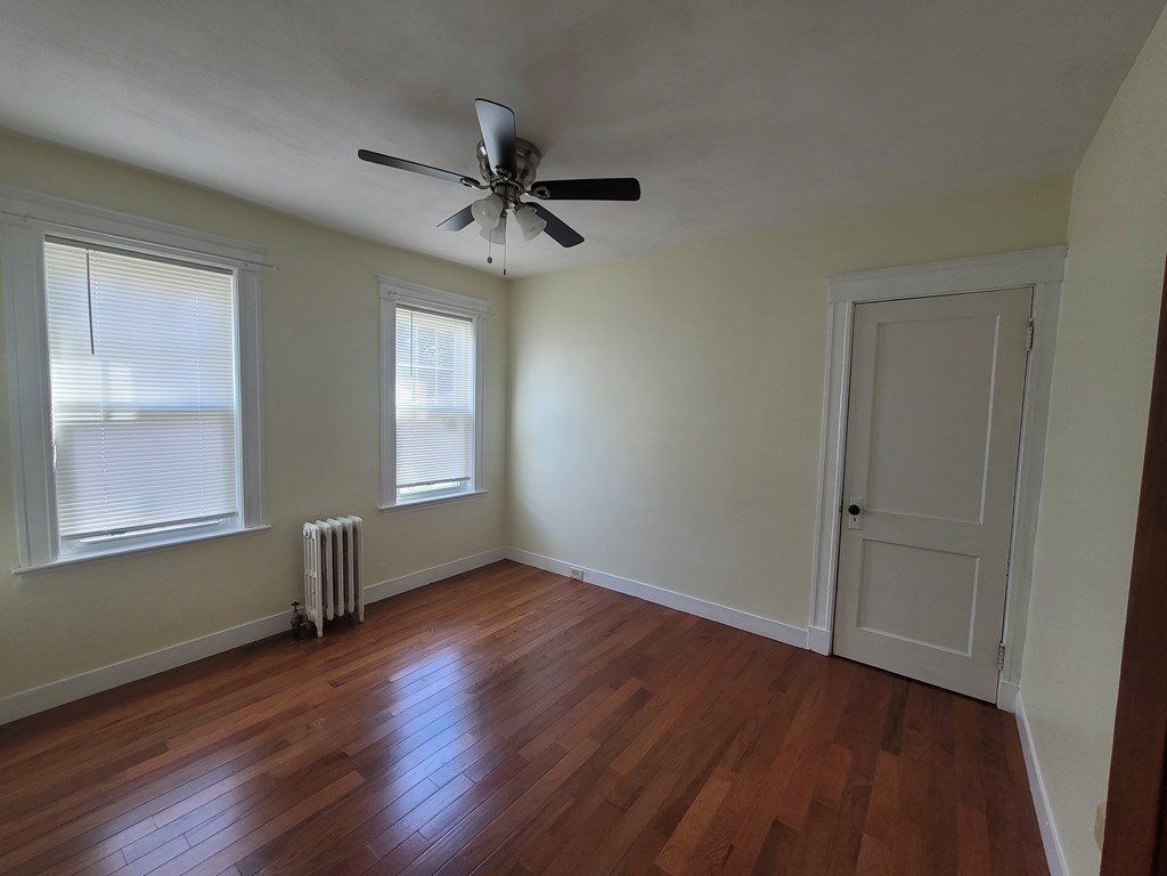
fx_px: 438
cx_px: 584
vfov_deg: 89.9
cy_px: 438
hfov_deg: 106.2
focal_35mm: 13
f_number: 2.2
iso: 125
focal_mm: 2.2
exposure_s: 1/59
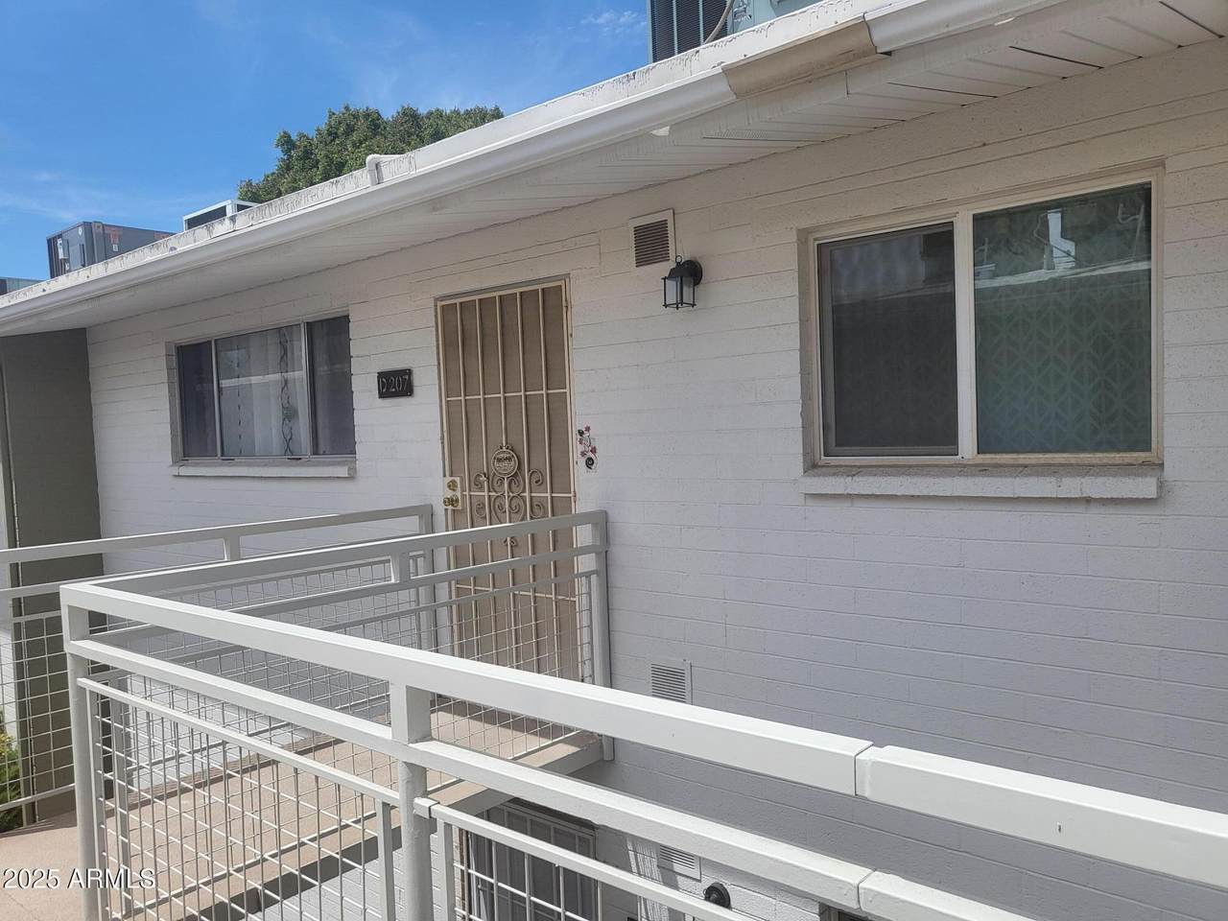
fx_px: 922
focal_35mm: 26
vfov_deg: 53.1
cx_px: 614
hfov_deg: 67.3
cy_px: 460
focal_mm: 4.25
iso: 50
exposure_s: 1/2456
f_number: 1.8
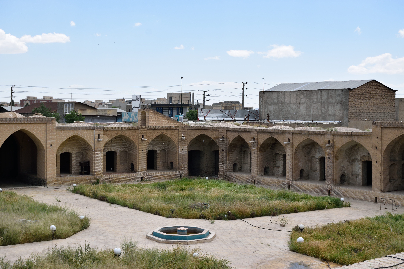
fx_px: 589
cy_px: 134
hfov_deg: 37.9
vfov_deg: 25.8
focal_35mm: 52
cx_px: 202
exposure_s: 1/400
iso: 200
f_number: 10
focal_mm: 35
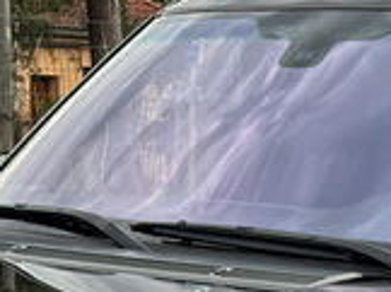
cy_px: 475
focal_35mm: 178
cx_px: 101
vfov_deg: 8.1
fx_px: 2008
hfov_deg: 11.1
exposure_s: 1/138
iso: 64
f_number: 1.78
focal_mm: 6.86
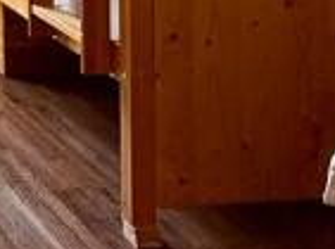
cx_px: -235
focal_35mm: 102
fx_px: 985
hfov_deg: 16.6
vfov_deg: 12.5
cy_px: -268
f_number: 2.2
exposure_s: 1/99
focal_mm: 2.22
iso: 64
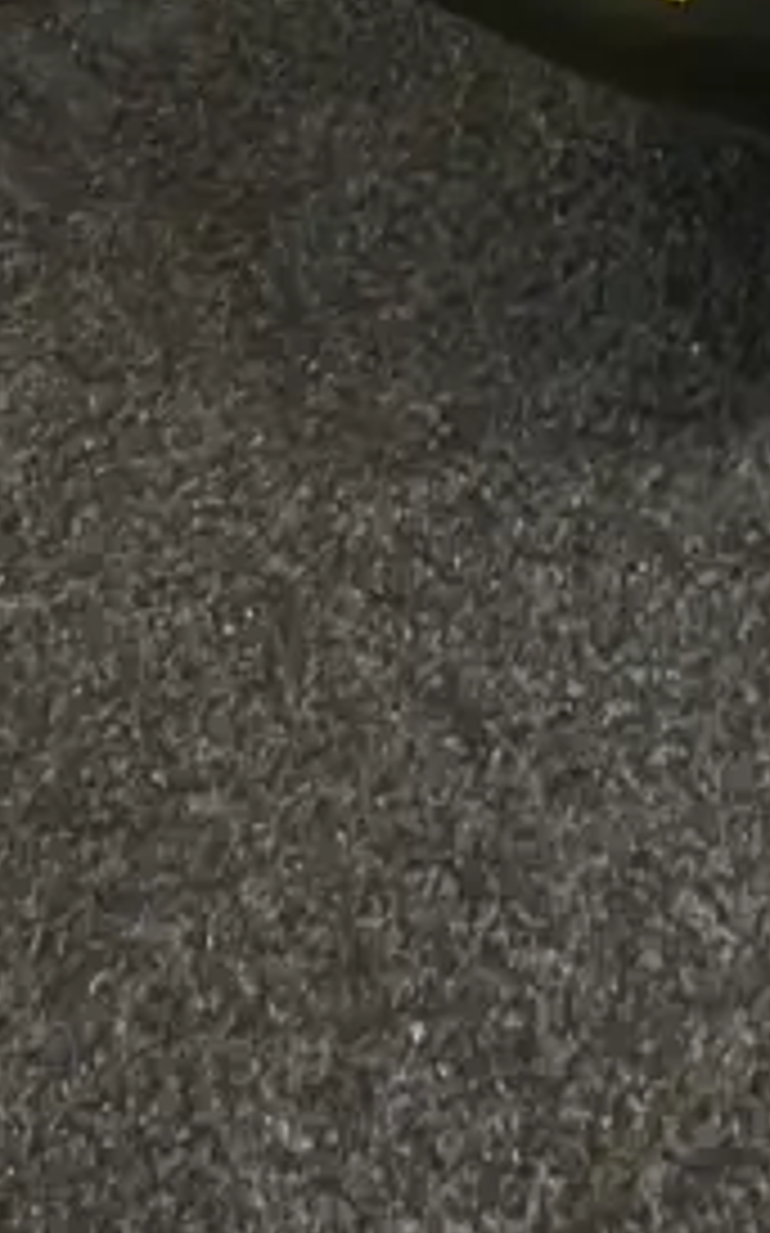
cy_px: -904
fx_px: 3731
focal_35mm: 111
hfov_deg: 11.7
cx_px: 770
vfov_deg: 16.2
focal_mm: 3.99
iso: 200
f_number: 1.8
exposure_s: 1/50
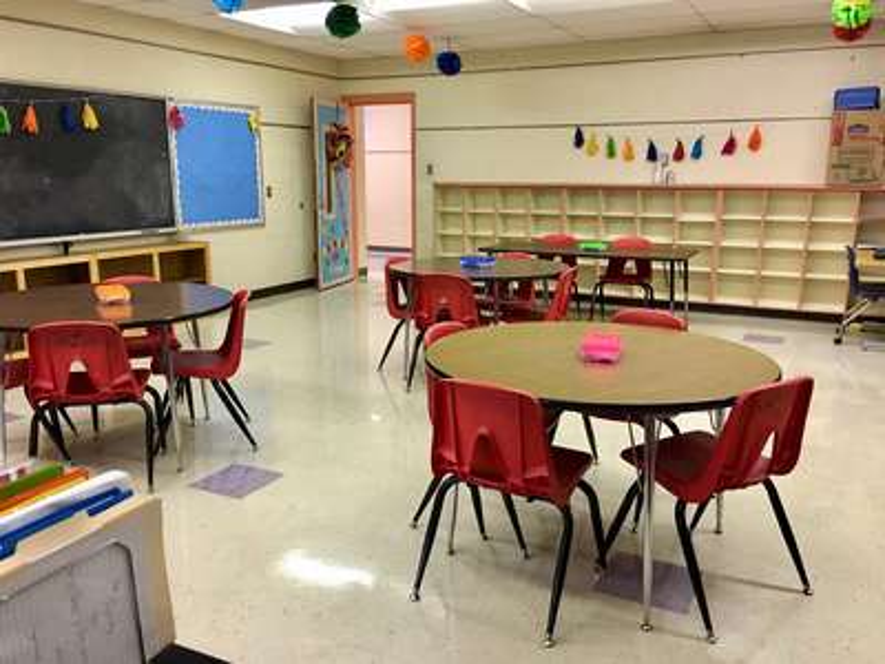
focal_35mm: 29
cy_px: 332
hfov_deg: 61.7
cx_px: 442
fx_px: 741
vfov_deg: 48.2
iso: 80
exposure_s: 1/15
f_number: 2.2
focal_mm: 4.15
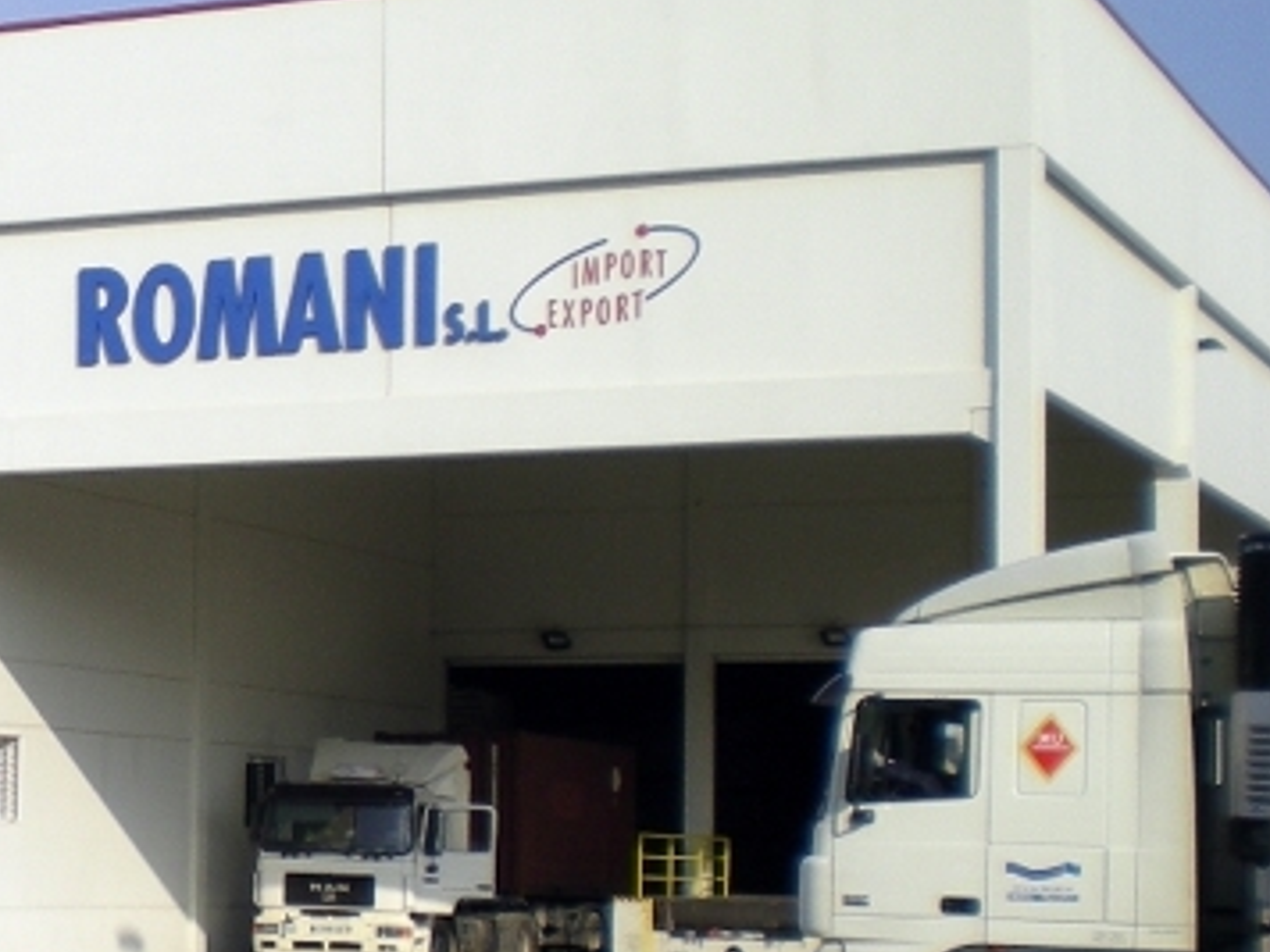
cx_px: -214
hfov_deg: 19.4
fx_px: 3522
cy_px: 747
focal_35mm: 96
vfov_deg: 15.3
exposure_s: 1/424
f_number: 4.6
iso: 50
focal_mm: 6.3
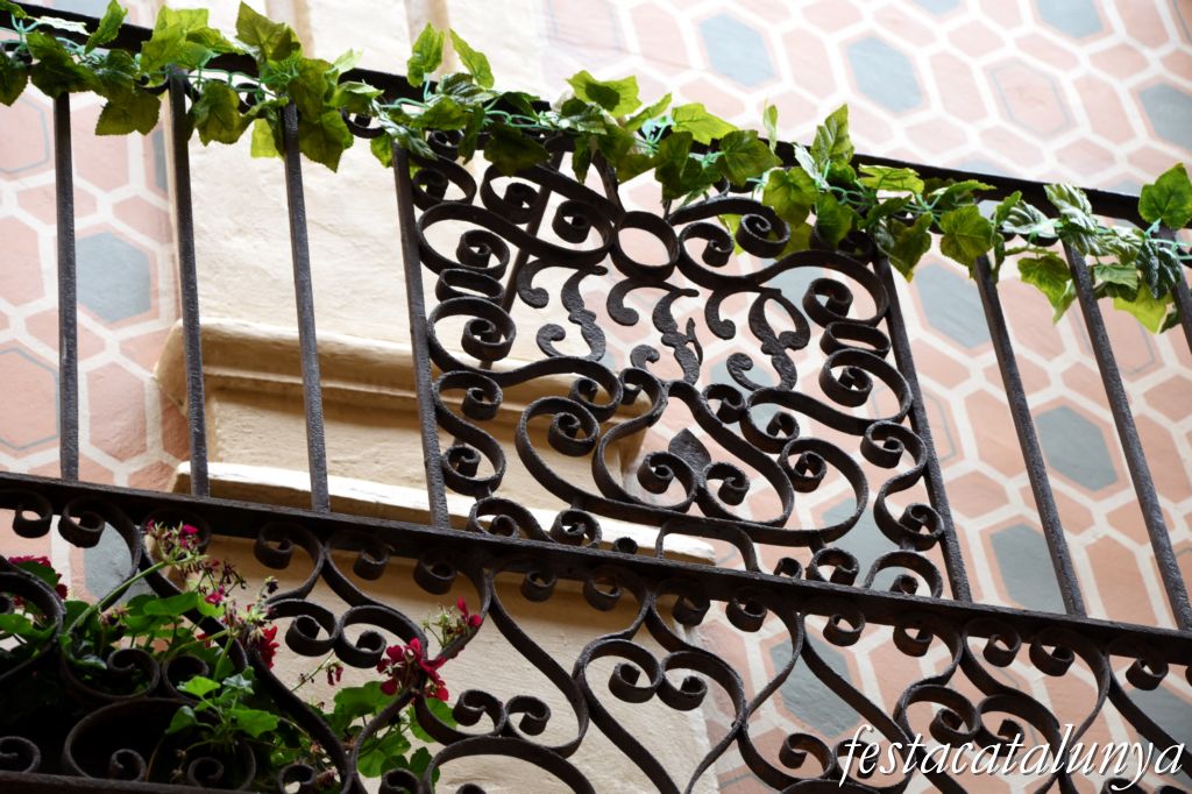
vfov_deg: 12.2
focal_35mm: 112
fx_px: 3724
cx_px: 596
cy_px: 397
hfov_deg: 18.2
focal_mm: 75
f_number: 5
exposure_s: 1/125
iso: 400
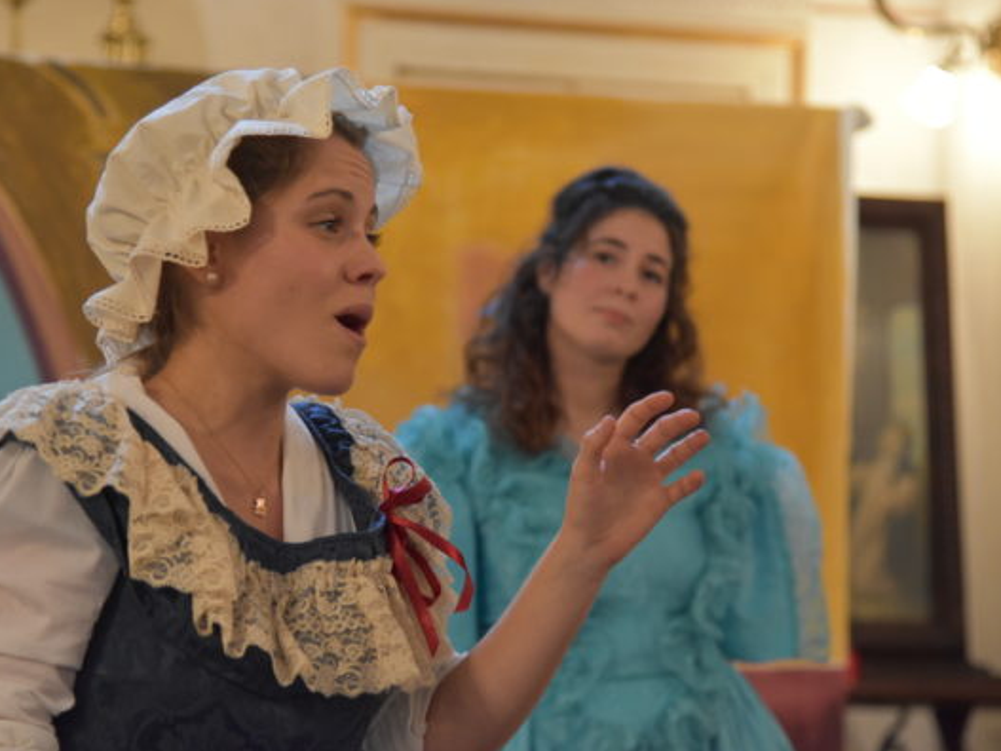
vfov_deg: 10.6
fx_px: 4034
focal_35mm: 140
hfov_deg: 14.1
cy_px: 375
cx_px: 433
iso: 2500
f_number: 4
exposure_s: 1/60
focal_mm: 85
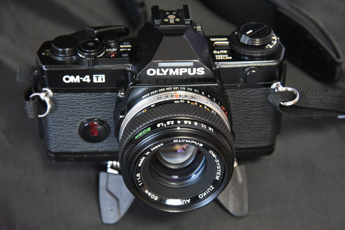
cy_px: 115
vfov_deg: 11.4
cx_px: 172
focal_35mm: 120
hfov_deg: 17.1
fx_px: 1151
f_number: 8
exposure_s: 1/45
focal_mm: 120
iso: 12800
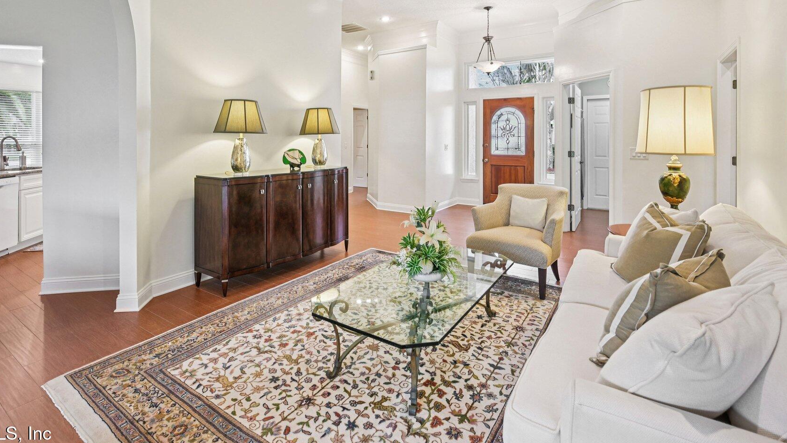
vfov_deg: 59.3
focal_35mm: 18
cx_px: 368
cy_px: 141
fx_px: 376
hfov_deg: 92.5
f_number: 8
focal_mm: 14
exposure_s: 1/8
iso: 400
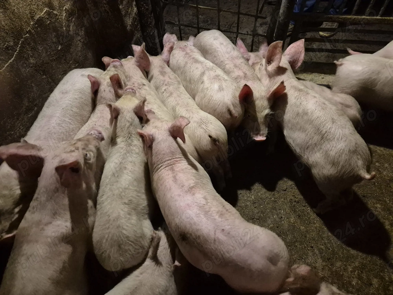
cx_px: 196
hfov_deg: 73.9
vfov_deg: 58.9
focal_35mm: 23
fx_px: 261
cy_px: 148
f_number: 1.8
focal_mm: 5.4
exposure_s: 1/100
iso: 1600
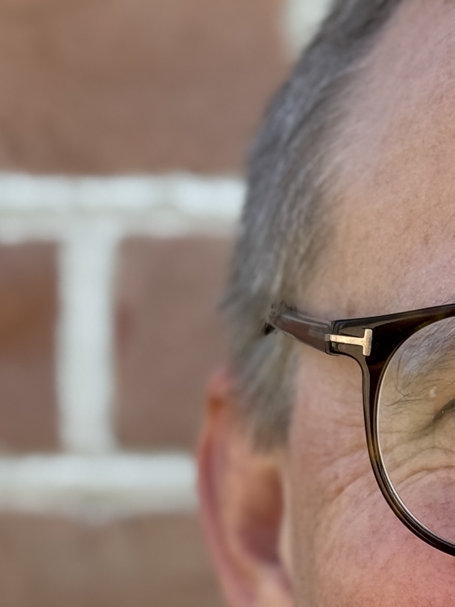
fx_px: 2647
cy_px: 509
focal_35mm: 151
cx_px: 691
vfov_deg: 13.0
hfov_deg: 9.5
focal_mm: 6.76
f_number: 1.78
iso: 64
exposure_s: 1/409
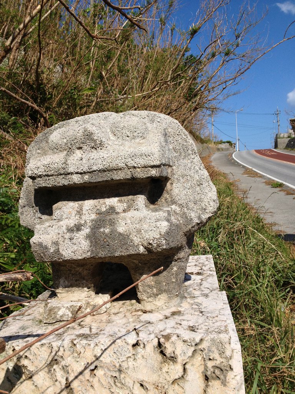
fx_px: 398
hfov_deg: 40.7
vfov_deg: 52.6
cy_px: 197
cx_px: 148
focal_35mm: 35
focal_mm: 4.28
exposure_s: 1/2632
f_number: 2.4
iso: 50
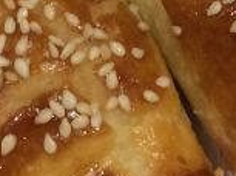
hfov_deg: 14.6
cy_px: -52
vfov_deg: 10.8
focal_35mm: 133
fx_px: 905
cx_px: 238
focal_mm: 4.15
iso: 80
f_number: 2.2
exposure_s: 1/33
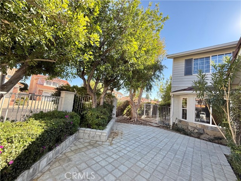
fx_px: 97
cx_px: 120
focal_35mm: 14
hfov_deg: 102.1
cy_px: 90
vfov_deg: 85.7
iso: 64
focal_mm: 2.22
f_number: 2.2
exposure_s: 1/312
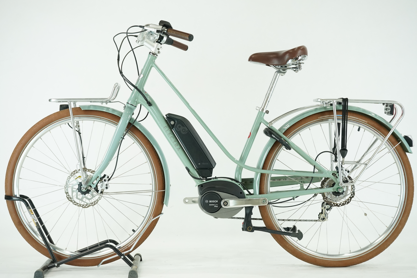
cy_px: 139
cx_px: 208
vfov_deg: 21.2
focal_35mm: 64
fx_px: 741
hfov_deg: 31.4
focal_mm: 64
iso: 2500
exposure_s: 1/200
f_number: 7.1
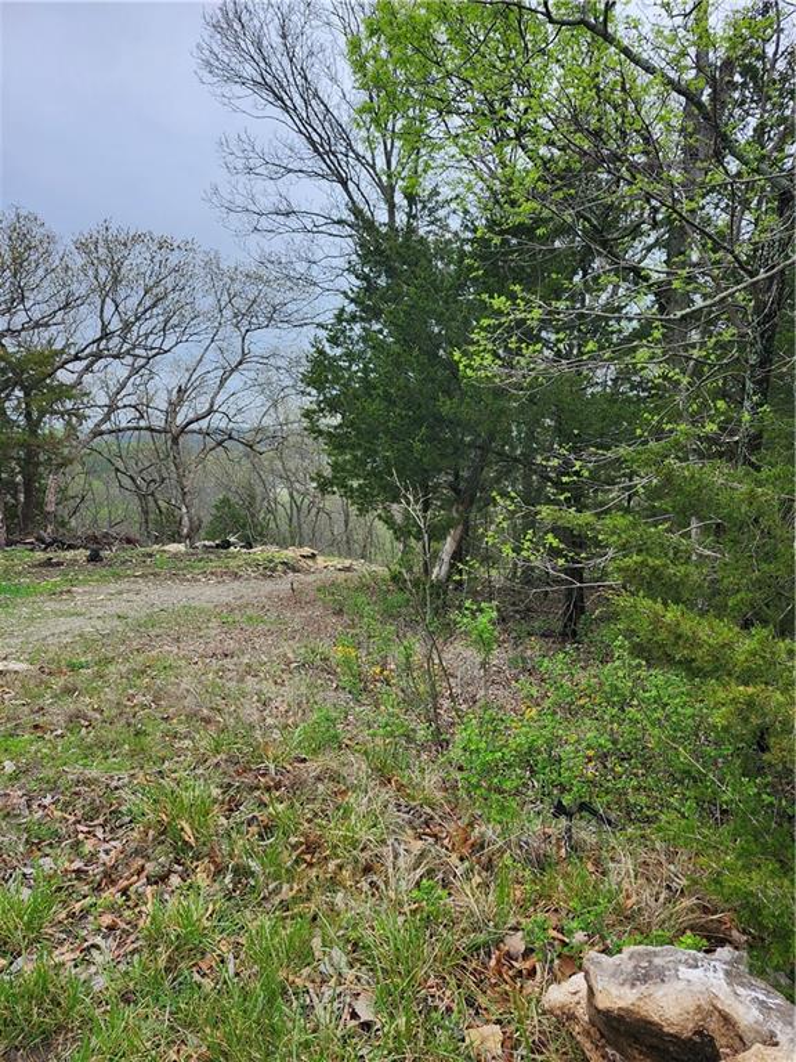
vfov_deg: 73.9
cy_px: 531
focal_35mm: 23
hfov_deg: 58.9
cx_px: 398
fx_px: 705
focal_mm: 5.54
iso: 25
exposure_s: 1/346
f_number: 1.8
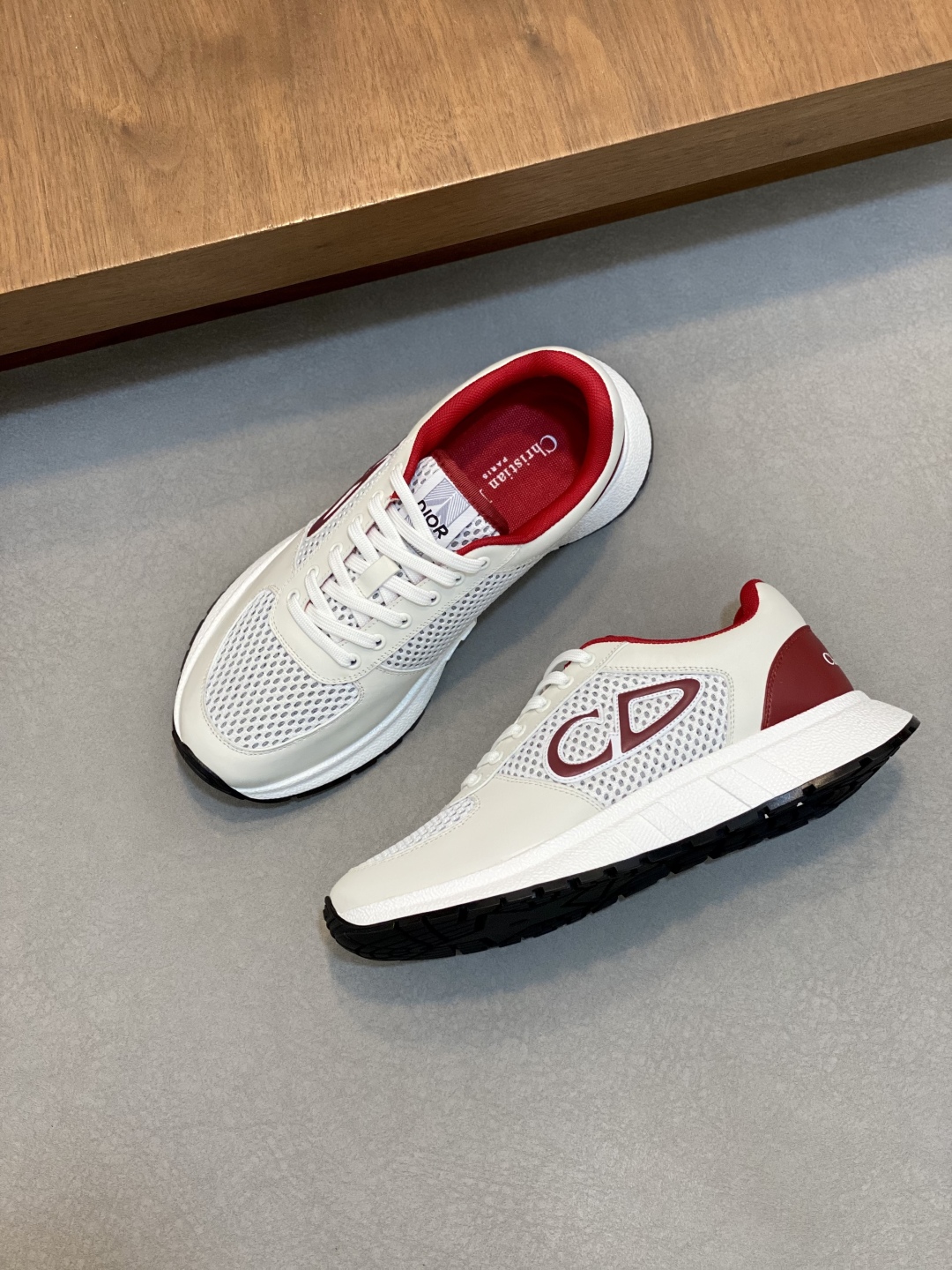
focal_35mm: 52
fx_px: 1907
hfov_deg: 28.0
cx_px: 476
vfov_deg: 36.8
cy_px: 635
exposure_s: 1/100
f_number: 2
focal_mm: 6
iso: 100
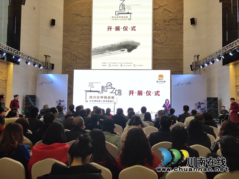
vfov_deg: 48.2
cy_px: 90
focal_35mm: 29
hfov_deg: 61.7
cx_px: 120
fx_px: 200
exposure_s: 1/100
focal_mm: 4.27
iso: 150
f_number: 1.8
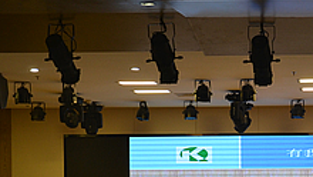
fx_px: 816
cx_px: 287
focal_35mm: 98
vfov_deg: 12.0
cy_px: 221
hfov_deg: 21.2
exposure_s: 1/60
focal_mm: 25
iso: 400
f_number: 4
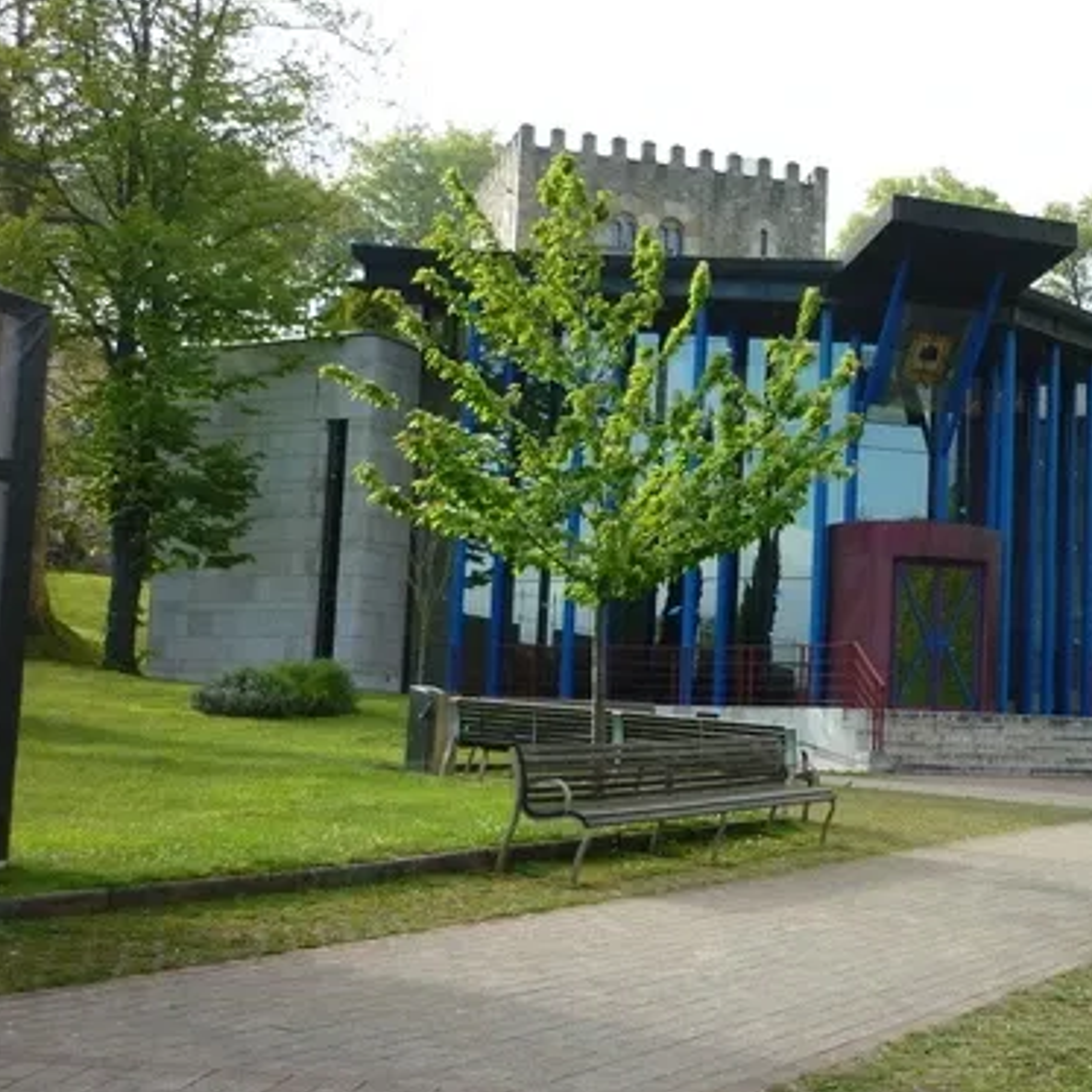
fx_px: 1785
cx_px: 890
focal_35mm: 50
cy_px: 530
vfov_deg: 34.0
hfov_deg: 33.0
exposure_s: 1/400
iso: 80
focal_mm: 5.5
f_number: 2.8
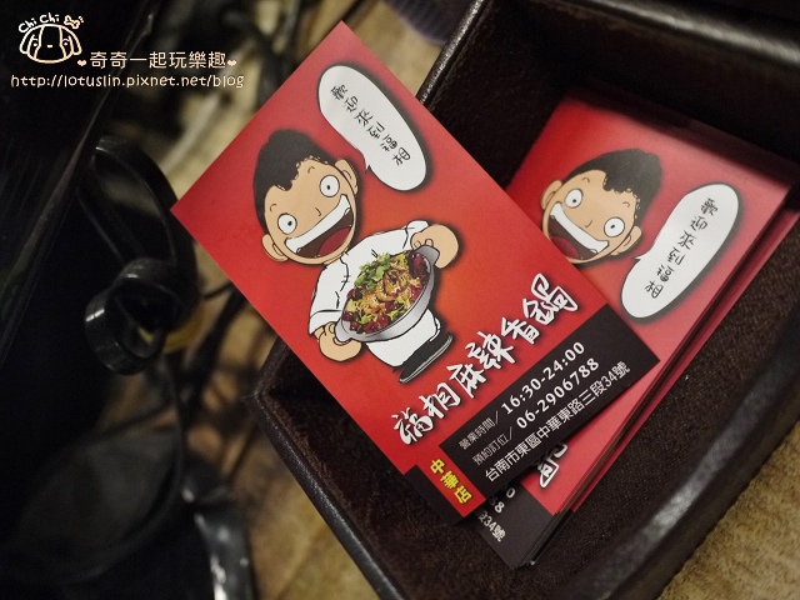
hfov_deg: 63.4
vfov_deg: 49.7
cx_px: 400
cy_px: 300
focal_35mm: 28
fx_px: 647
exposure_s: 1/30
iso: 800
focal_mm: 14
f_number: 2.5
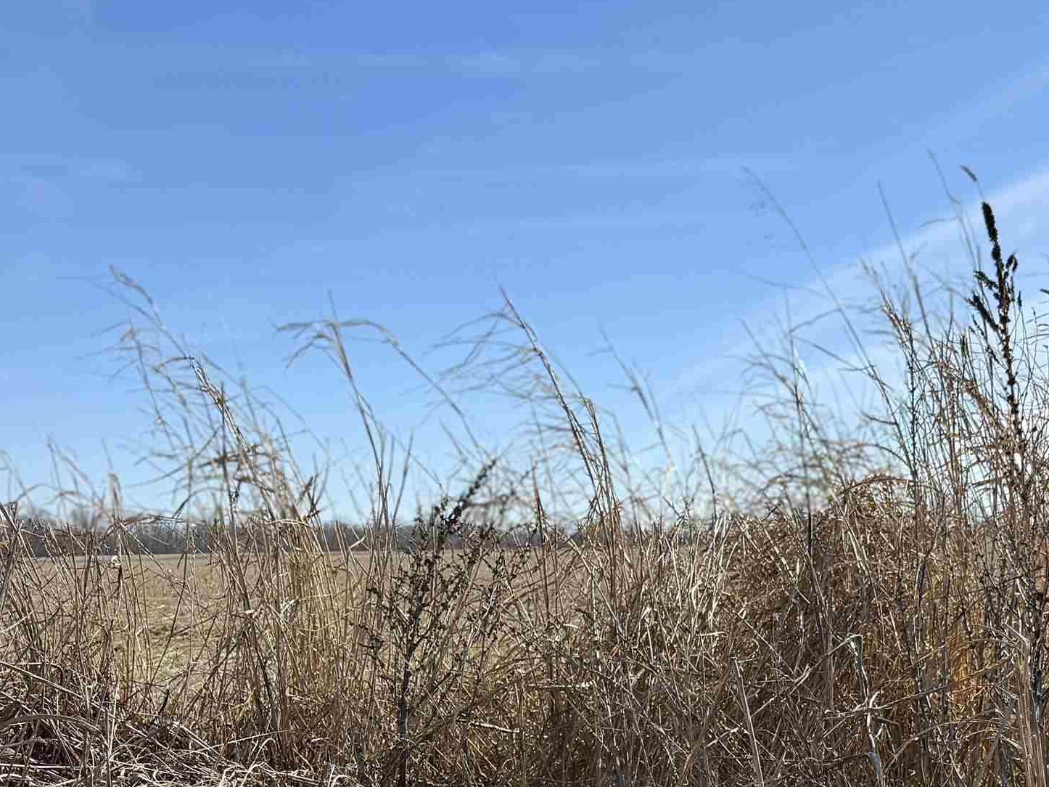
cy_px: 775
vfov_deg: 27.1
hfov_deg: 36.8
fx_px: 1545
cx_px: 764
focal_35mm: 51
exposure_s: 1/6711
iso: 100
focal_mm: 6.76
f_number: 1.78
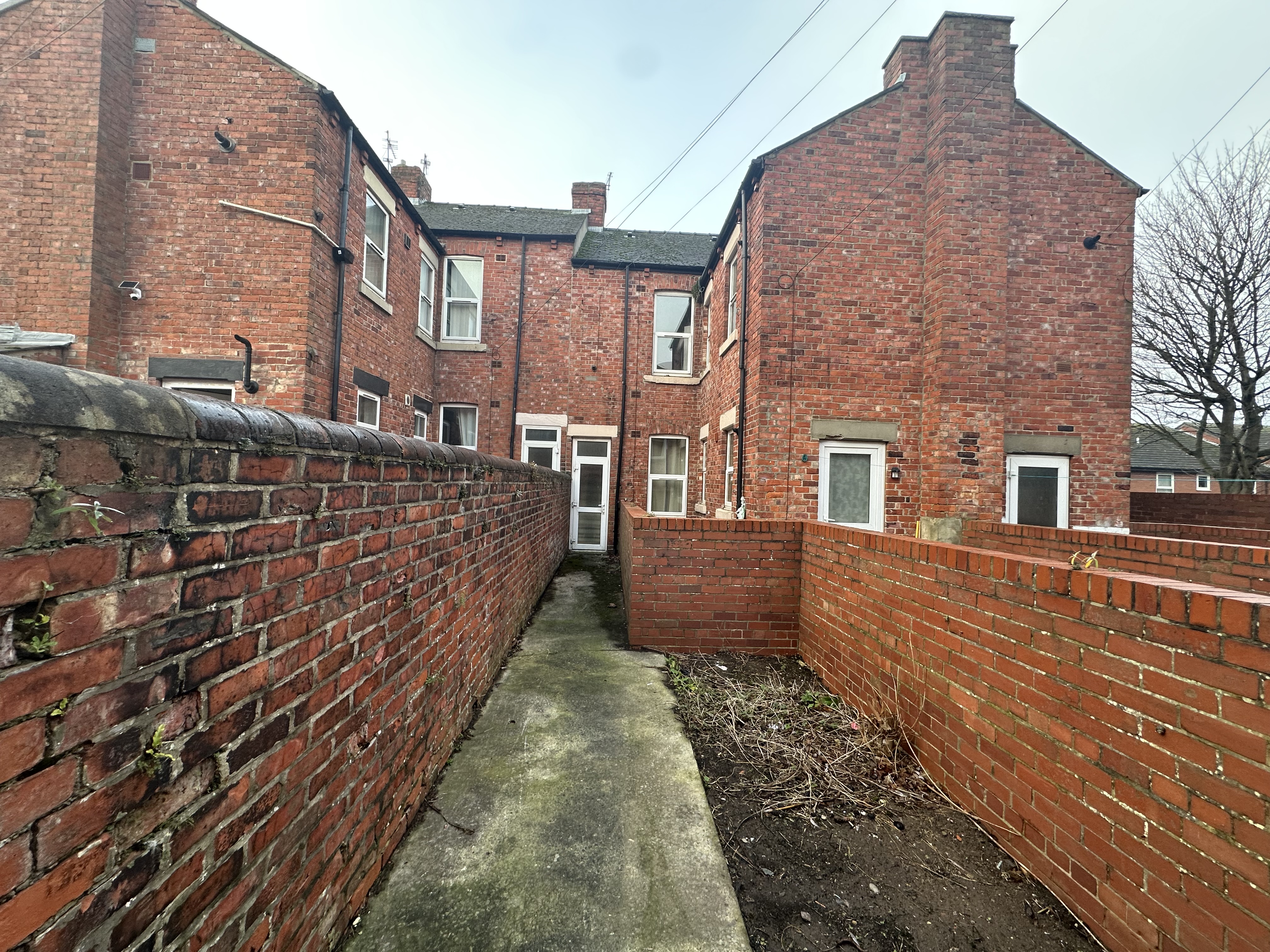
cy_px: 476
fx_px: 514
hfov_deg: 102.1
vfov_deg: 85.7
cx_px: 635
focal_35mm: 14
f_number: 2.2
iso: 80
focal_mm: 2.22
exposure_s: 1/99
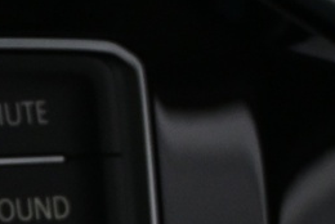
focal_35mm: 229
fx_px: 2130
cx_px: -685
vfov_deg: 5.9
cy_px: 436
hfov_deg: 7.8
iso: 1600
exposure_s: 1/60
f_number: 4.2
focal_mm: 24.5
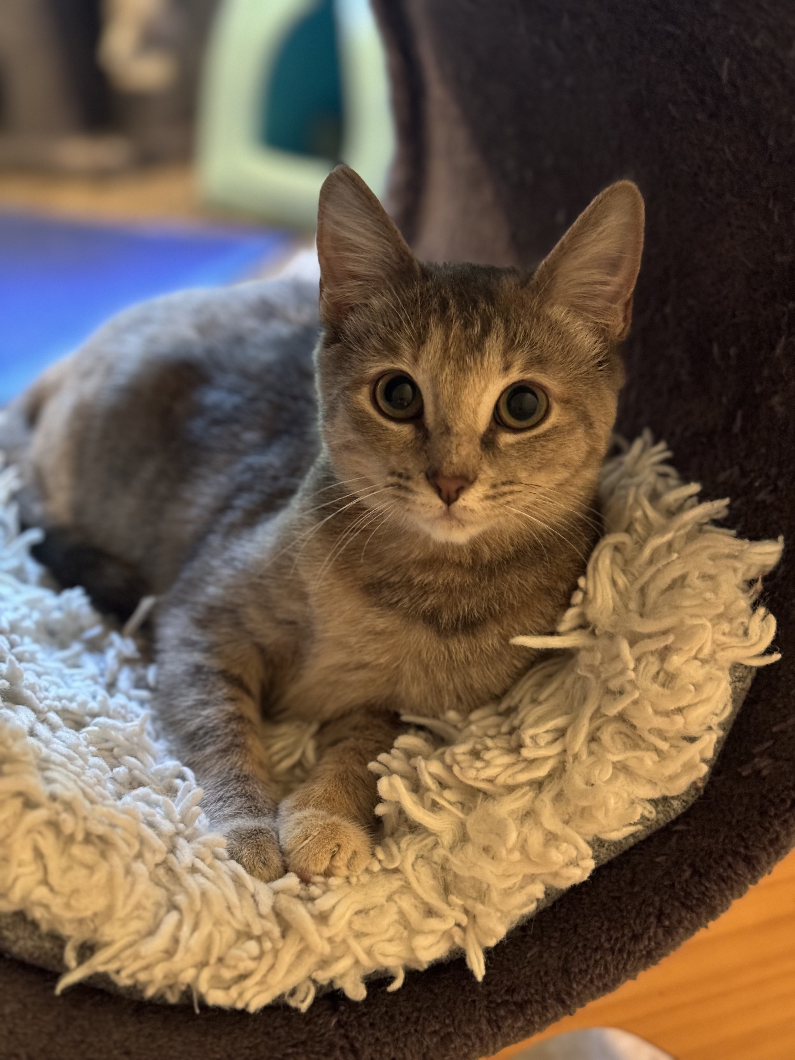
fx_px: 1470
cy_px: 530
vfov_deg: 39.7
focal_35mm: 48
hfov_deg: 30.3
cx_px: 398
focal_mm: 6.76
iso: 640
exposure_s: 1/24
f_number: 1.78
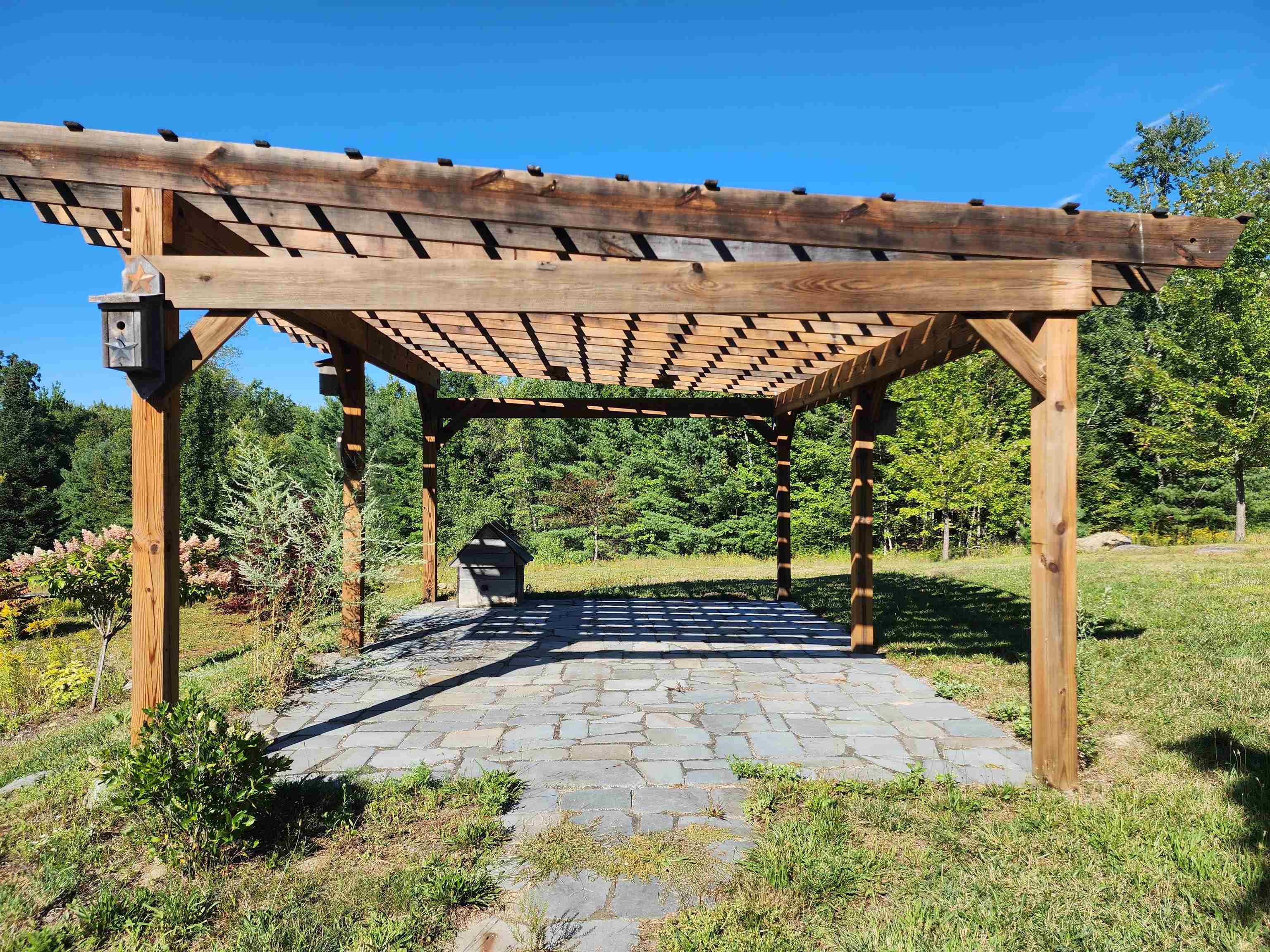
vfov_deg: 58.9
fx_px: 844
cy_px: 476
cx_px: 635
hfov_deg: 73.9
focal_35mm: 23
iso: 12
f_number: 1.8
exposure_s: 1/728
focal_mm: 6.4
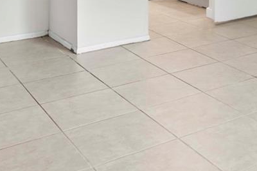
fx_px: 457
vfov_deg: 18.9
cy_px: -78
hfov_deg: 29.6
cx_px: 249
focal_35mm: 64
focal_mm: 16
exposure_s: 1.3
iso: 200
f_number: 9
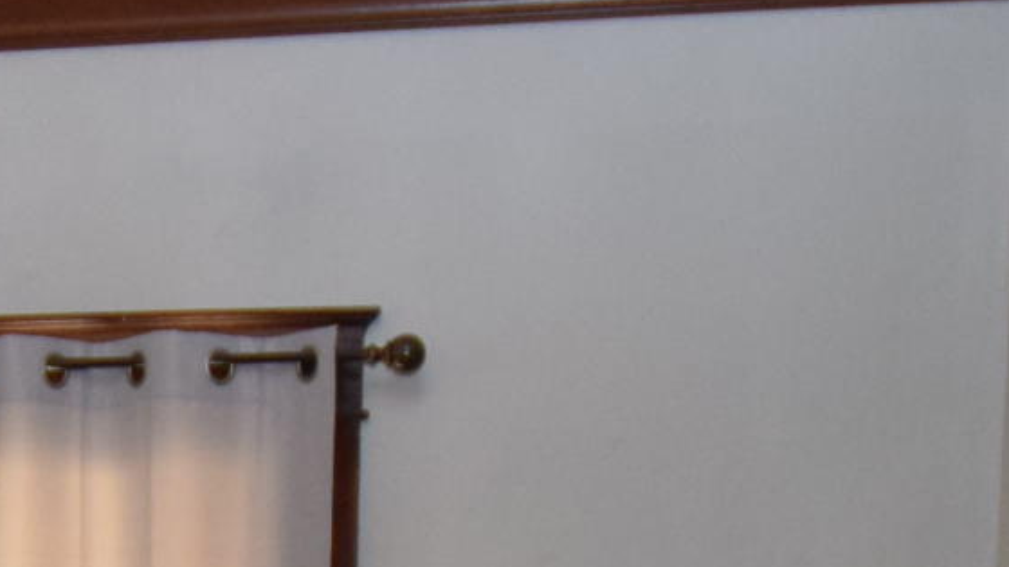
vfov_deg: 12.7
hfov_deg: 24.4
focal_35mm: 84
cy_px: 1112
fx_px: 2247
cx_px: 50
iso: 1250
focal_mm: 10
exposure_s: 1/60
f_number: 3.5
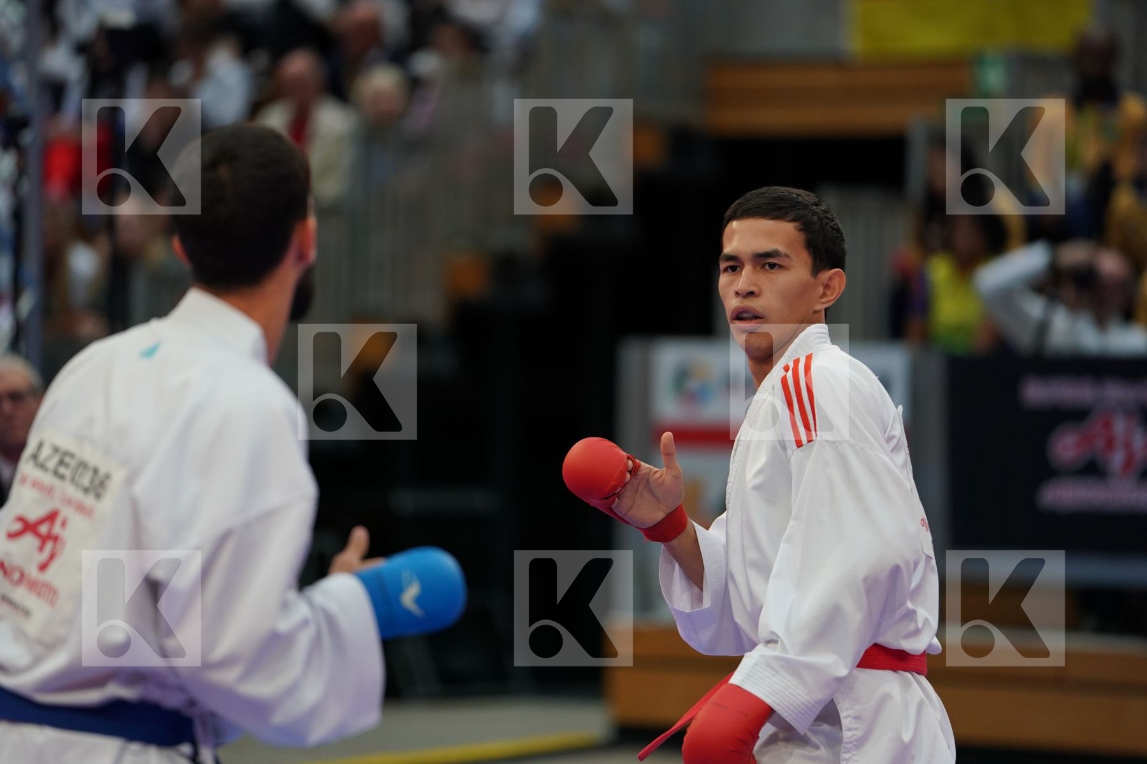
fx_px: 6372
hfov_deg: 10.3
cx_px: 574
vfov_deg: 6.9
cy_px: 382
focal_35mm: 200
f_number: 2.8
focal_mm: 200
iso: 1250
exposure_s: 1/1000
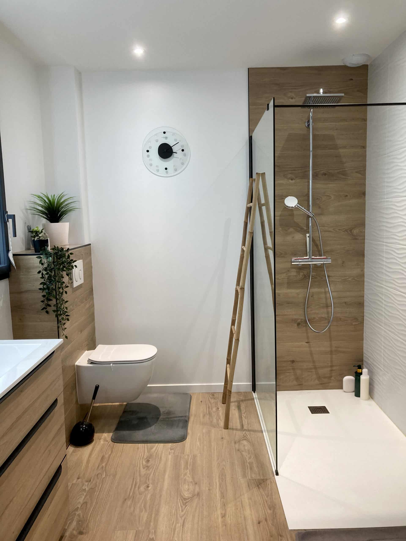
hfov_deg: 49.7
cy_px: 270
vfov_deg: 63.4
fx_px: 438
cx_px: 203
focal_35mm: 28
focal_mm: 3.99
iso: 80
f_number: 1.8
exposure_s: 1/50
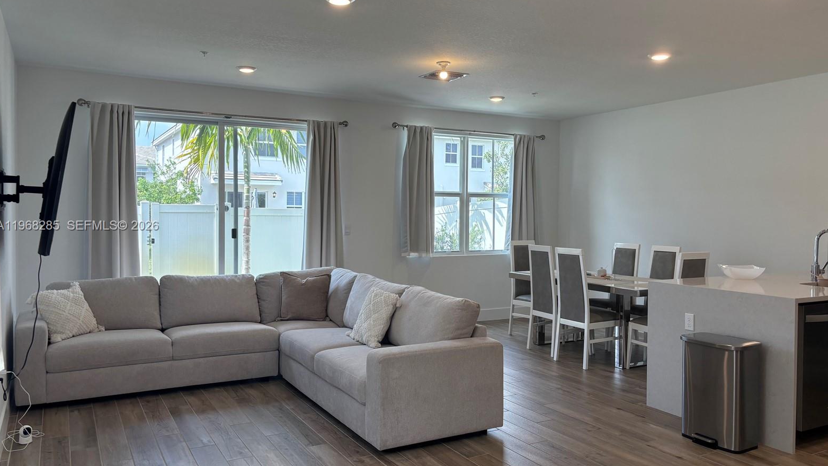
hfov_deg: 66.1
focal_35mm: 29
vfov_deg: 40.2
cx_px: 417
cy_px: 226
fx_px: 637
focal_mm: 5.96
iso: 64
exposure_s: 1/152
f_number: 1.6
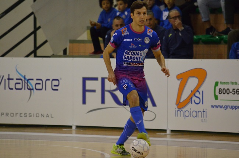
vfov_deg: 3.8
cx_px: 120
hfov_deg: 5.7
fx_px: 2384
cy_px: 79
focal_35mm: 360
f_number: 5.3
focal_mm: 240
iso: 4000
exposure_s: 1/320
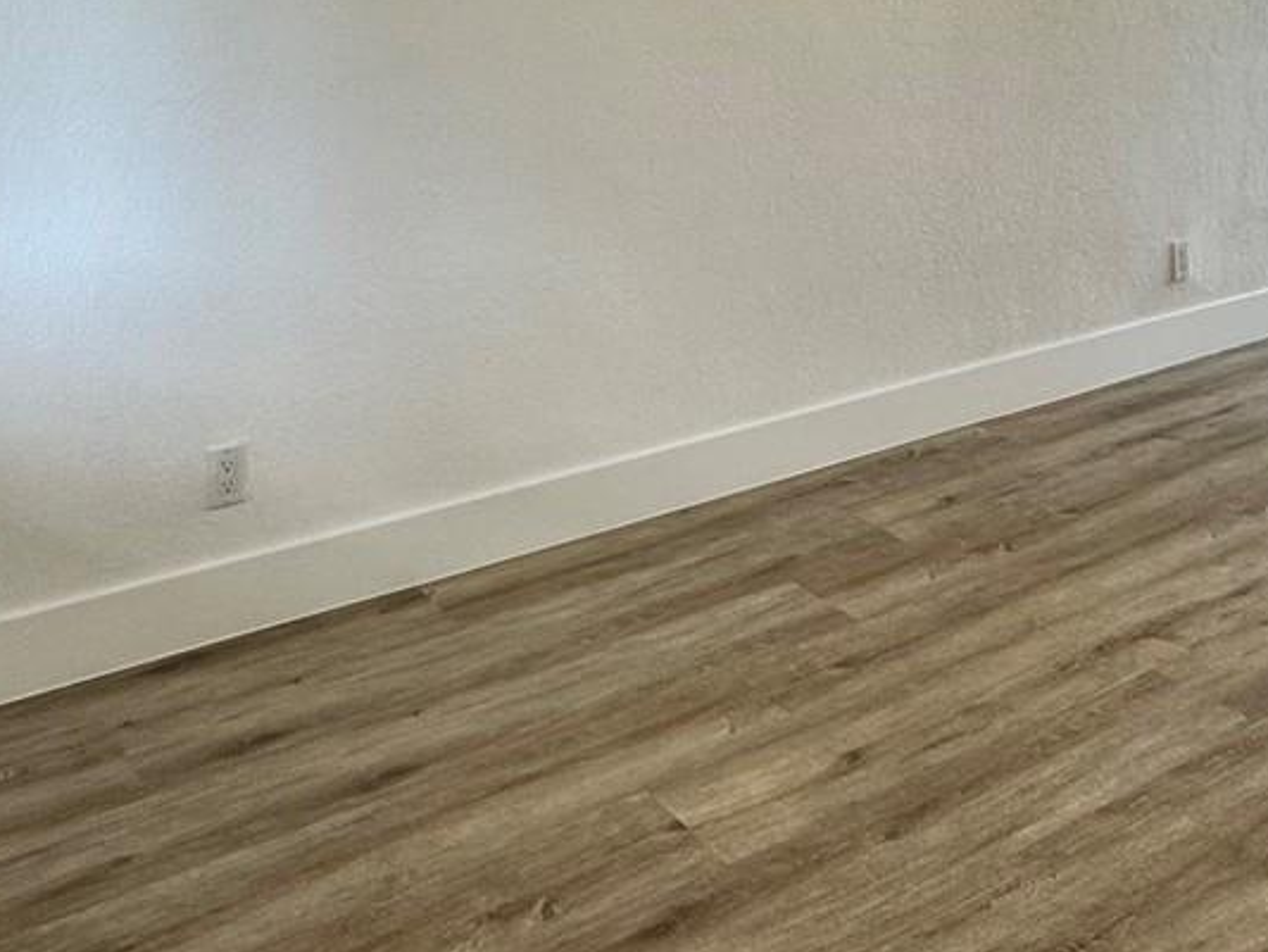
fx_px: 1539
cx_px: 847
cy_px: -71
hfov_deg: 44.1
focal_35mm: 42
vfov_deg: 31.0
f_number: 2.2
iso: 100
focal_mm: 2.22
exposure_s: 1/120
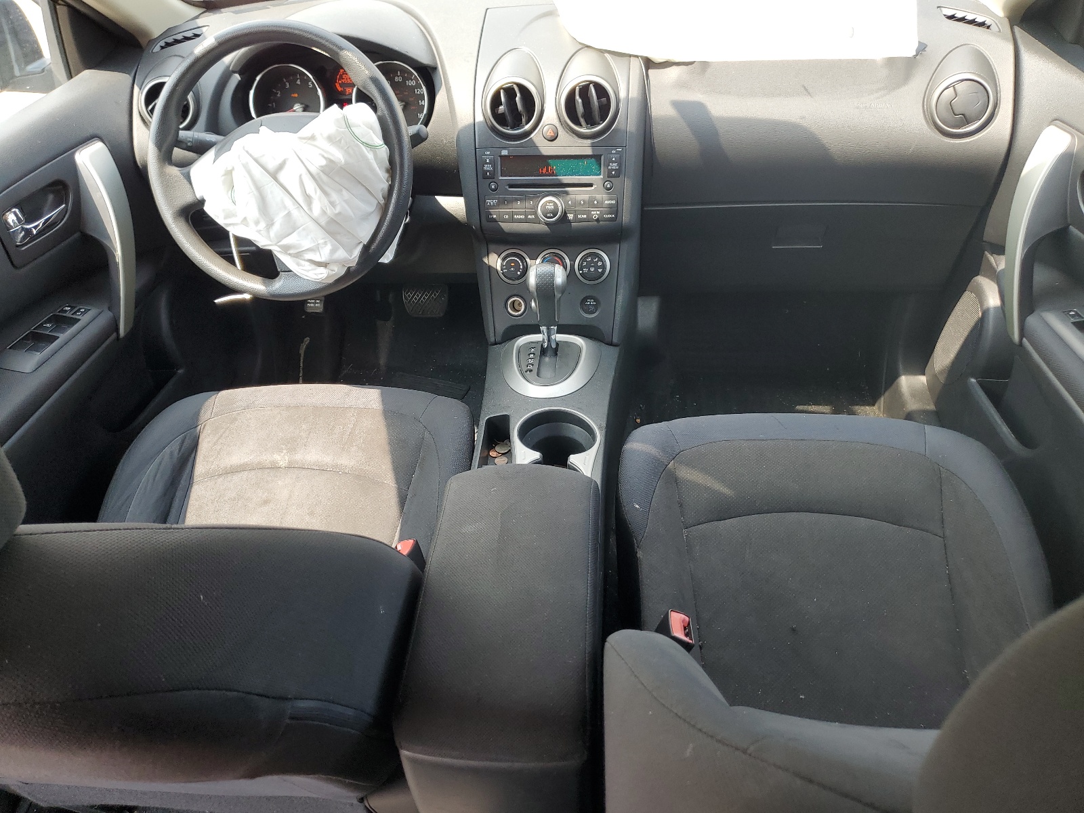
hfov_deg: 67.3
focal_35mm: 26
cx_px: 542
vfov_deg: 53.1
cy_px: 406
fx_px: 814
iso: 50
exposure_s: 1/227
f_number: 1.5
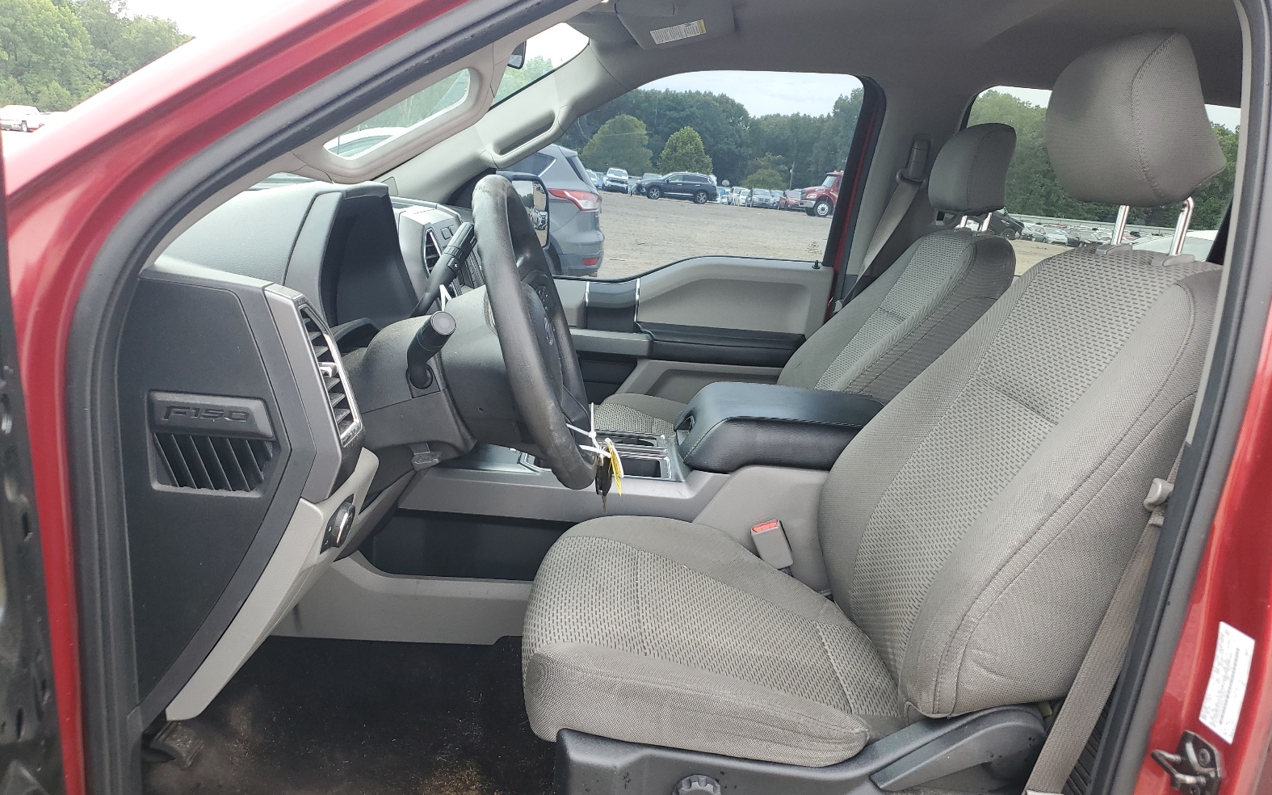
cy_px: 467
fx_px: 971
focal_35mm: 28
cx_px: 644
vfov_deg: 44.4
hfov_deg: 66.5
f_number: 1.5
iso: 50
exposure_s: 1/164
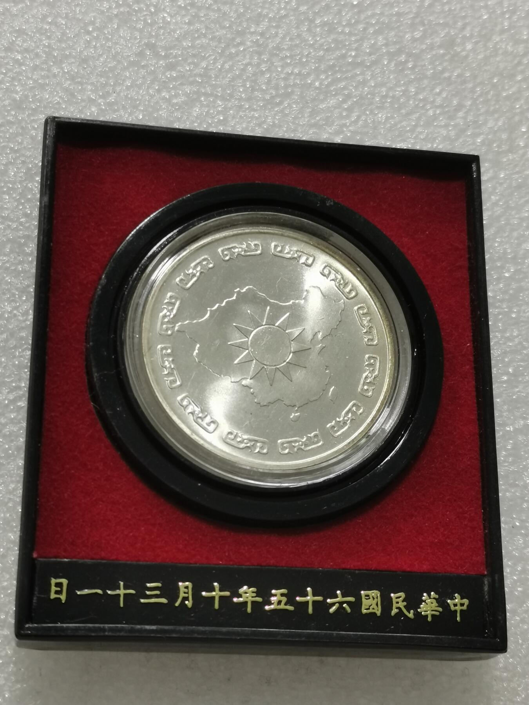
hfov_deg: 22.3
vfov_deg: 29.4
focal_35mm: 66
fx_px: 1345
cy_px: 352
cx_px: 264
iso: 64
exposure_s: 1/100
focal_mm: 5.58
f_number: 1.8
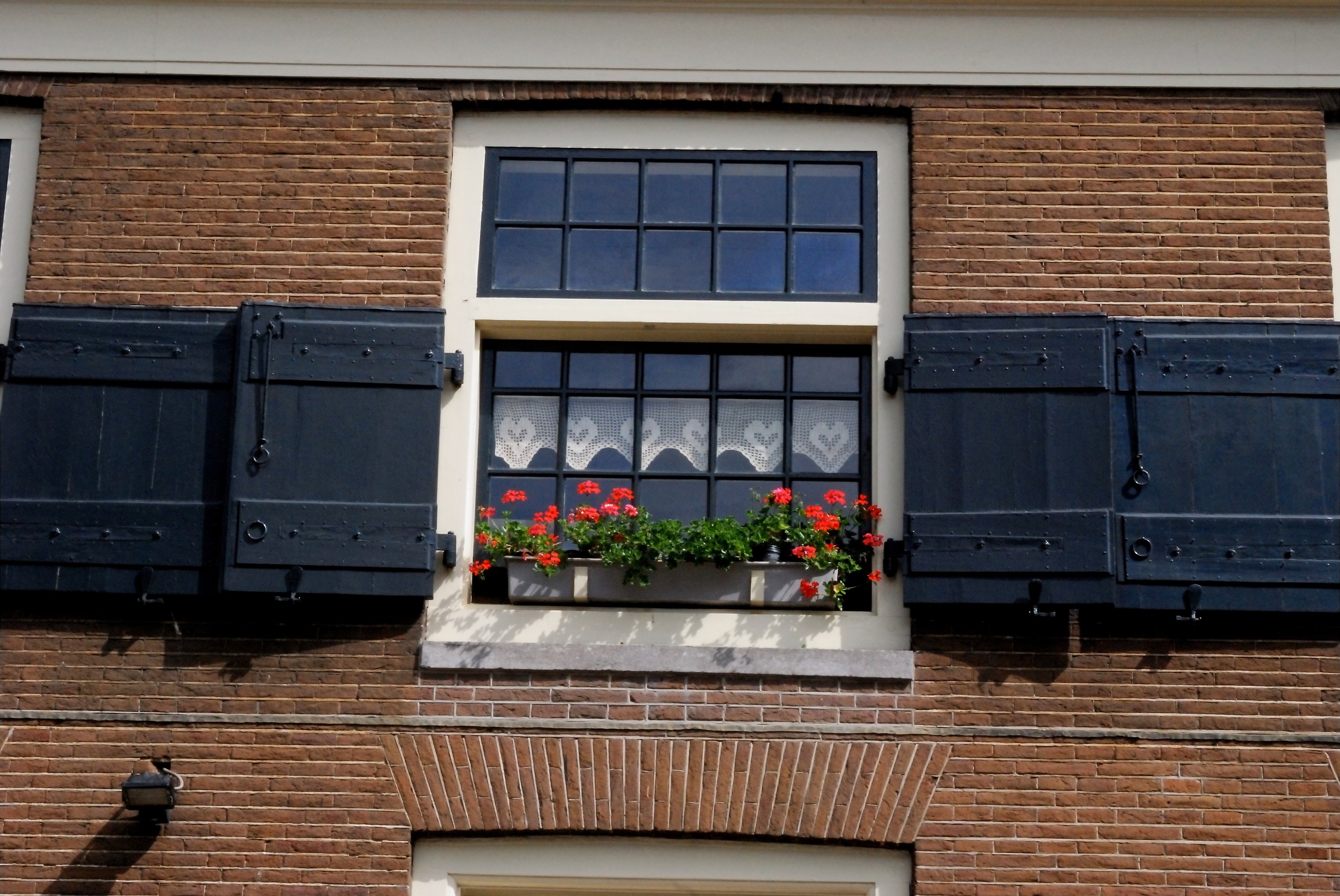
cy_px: 448
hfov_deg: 27.0
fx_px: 2795
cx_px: 670
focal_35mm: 75
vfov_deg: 18.2
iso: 1600
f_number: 27
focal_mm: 50
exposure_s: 1/125
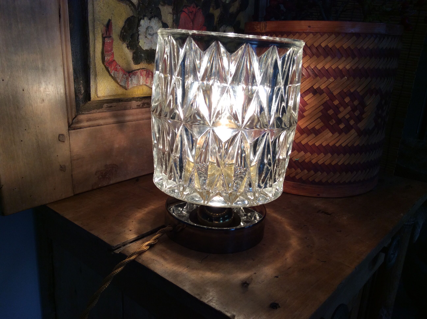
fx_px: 394
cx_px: 214
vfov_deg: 44.1
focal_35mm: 32
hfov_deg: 56.9
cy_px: 160
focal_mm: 3.3
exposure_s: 1/196
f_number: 2.4
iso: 32
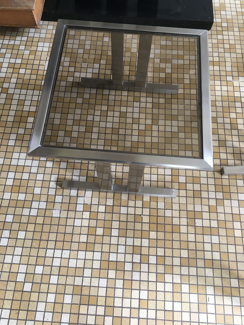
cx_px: 122
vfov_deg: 61.7
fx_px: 273
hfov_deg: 48.2
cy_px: 162
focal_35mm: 29
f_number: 2.2
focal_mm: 4.15
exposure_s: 1/33
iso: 100
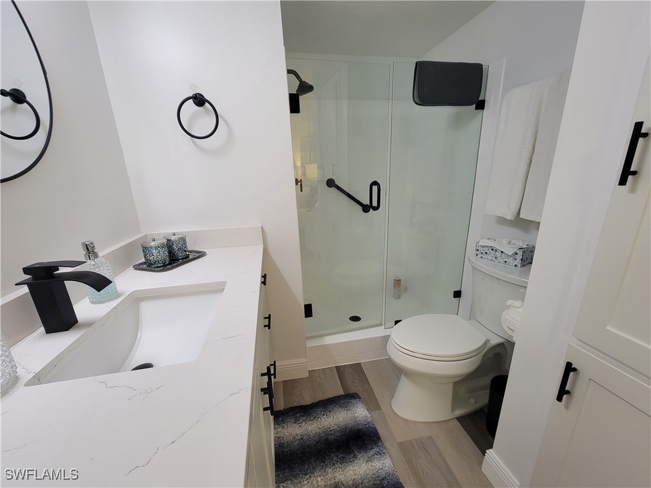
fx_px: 244
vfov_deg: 89.9
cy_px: 244
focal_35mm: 13
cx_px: 326
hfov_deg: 106.2
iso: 200
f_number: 2.2
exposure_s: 1/60
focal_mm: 2.2
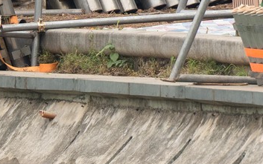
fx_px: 12413
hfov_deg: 1.2
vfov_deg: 0.8
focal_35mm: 1731
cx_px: 701
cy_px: -174
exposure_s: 1/400
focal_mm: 200
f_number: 3.2
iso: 200
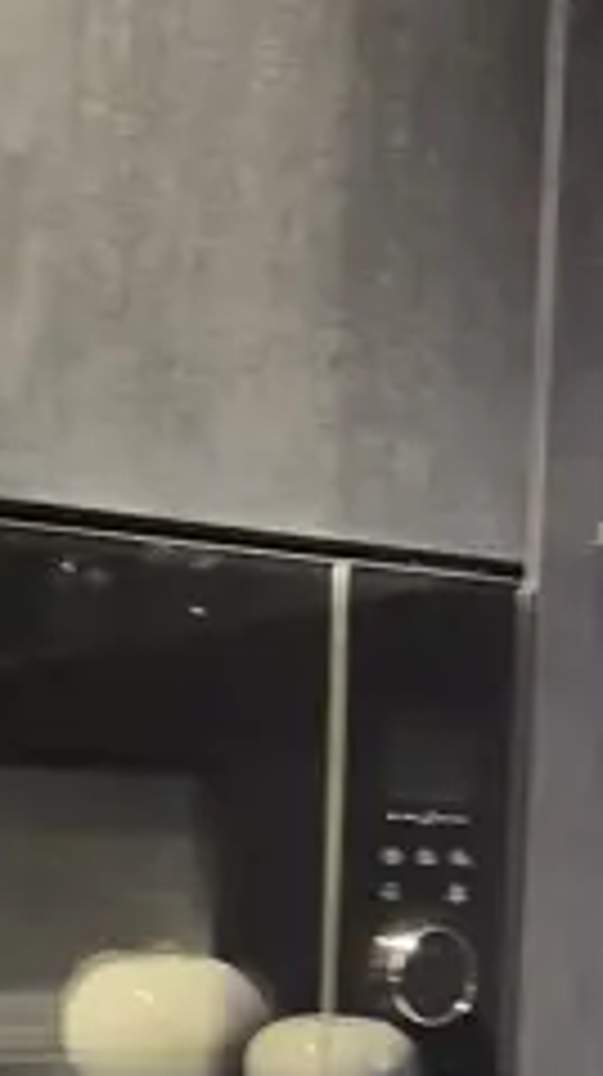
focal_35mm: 64
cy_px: 1062
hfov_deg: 18.7
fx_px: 1824
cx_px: 176
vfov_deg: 30.6
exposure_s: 1/50
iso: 200
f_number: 2.2
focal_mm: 2.2
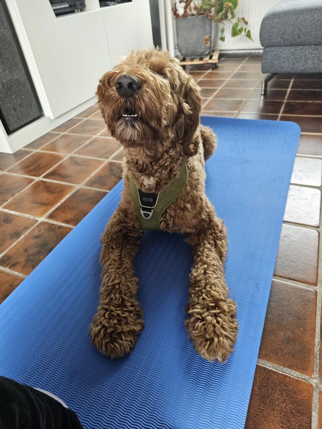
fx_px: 285
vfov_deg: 73.9
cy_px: 214
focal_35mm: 23
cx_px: 161
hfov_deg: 58.9
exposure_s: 1/142
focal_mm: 6.3
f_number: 1.7
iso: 400
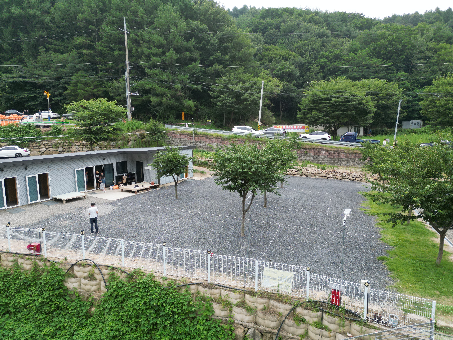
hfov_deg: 71.6
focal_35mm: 24
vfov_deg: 56.8
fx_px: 314
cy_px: 170
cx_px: 226
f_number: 1.7
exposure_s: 1/1000
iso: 200
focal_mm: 6.72
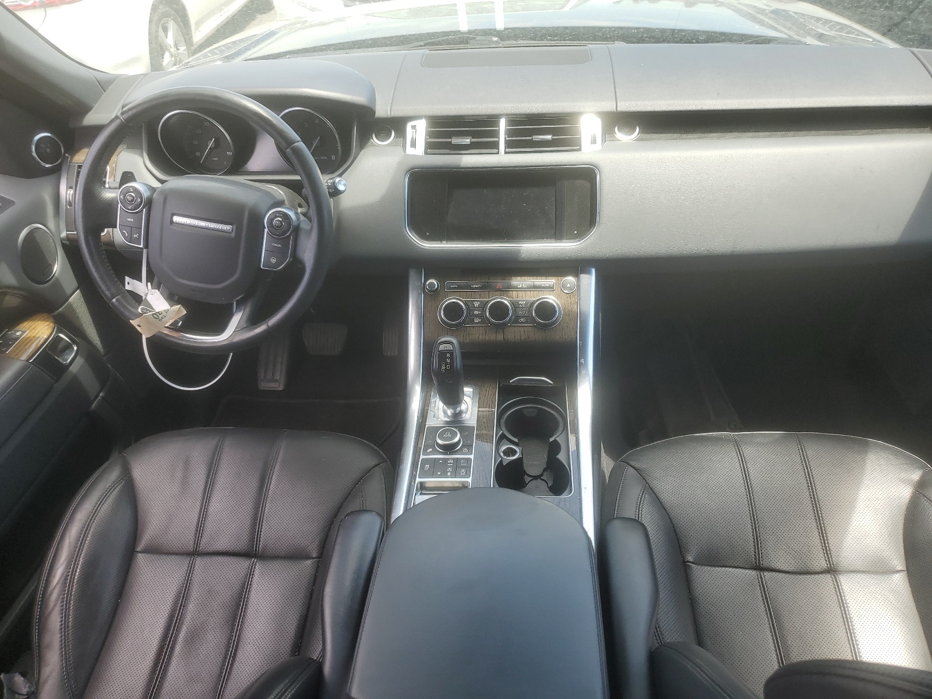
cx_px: 466
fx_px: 700
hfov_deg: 67.3
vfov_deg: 53.1
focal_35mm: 26
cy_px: 350
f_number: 1.5
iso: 50
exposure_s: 1/357
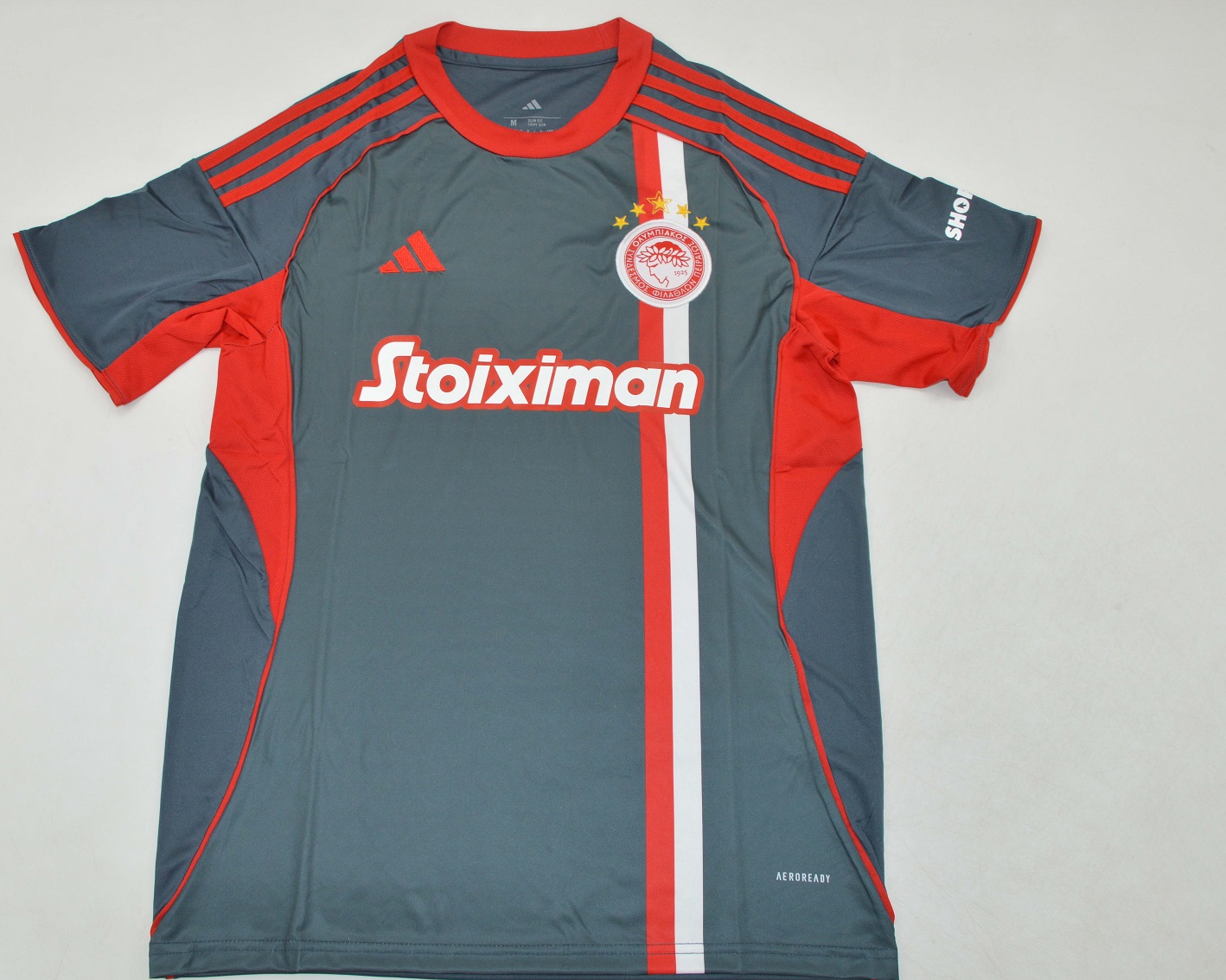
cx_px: 543
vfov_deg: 39.5
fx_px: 1364
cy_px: 514
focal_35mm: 38
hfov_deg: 48.3
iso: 400
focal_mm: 21
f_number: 8
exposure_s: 1/200
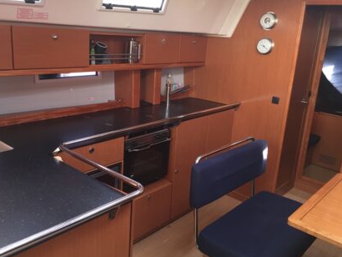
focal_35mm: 33
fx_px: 326
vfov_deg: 43.0
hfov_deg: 55.2
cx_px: 150
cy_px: 118
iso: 125
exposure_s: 1/33
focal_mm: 4.15
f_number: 2.2
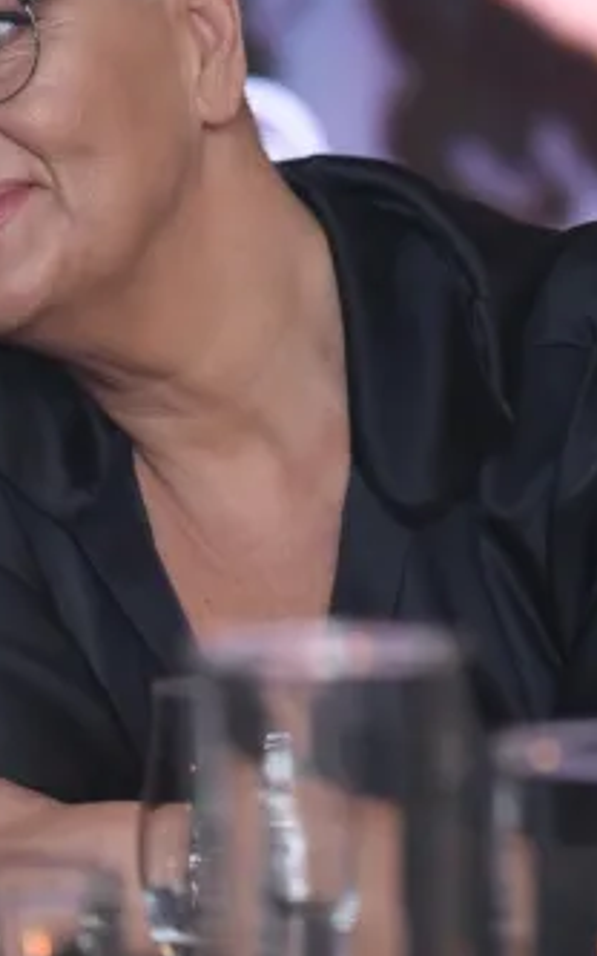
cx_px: -178
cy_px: 389
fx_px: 11225
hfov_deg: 3.0
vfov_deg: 4.9
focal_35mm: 431
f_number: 4
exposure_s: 1/200
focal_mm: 185
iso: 2000
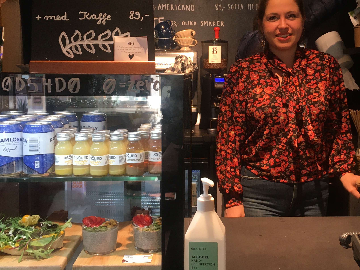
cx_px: 216
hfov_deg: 41.1
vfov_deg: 31.4
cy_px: 106
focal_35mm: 46
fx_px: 478
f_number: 2.2
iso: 40
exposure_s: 1/33
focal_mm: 4.15
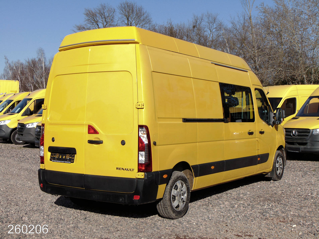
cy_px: 120
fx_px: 461
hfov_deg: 38.2
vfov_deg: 29.1
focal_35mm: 50
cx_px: 160
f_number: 9
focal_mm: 9
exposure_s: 1/250
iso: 80
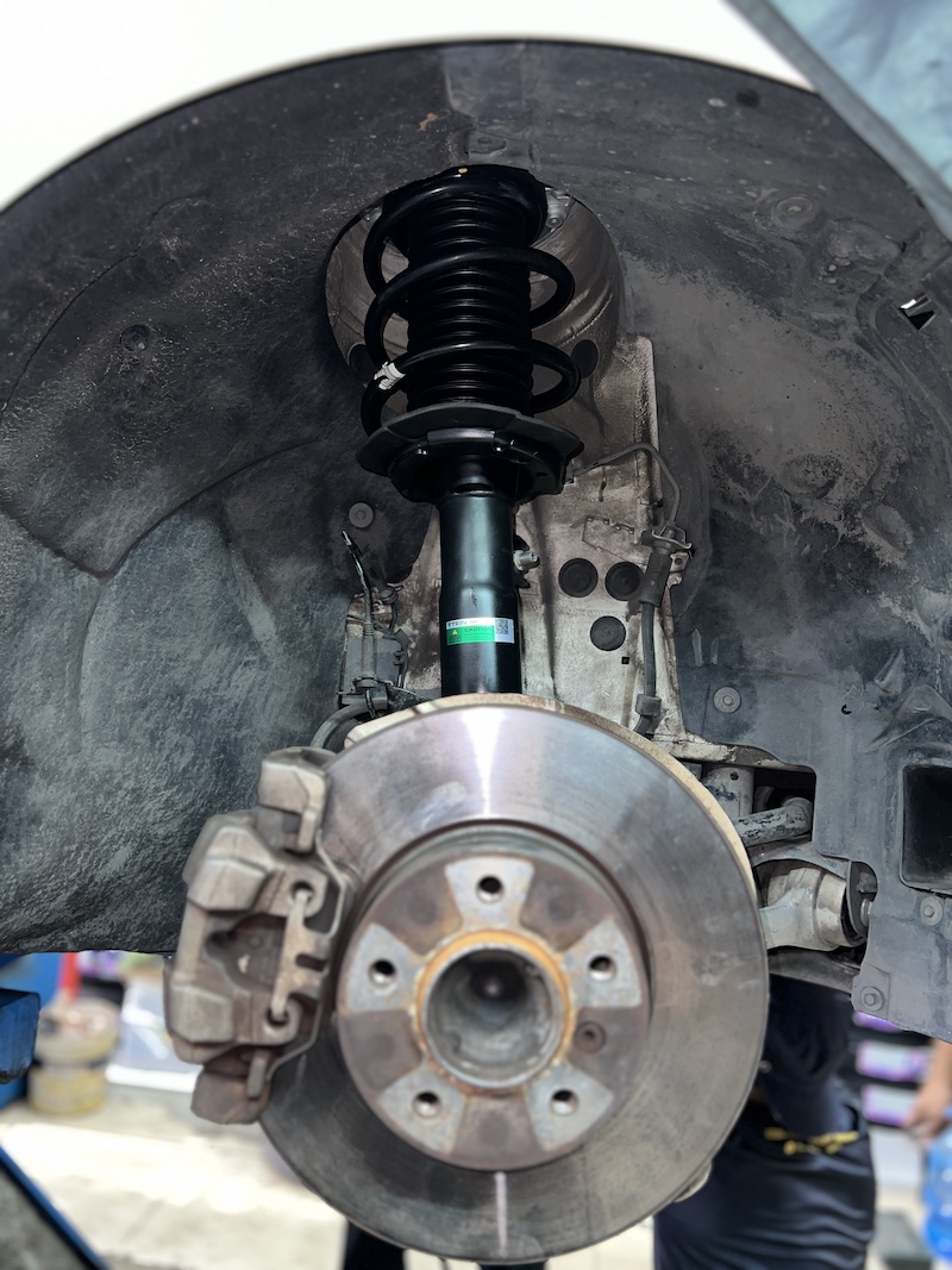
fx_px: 954
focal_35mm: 26
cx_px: 476
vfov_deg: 67.3
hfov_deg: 53.1
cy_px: 635
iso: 50
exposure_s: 1/9
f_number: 1.5
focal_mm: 5.7
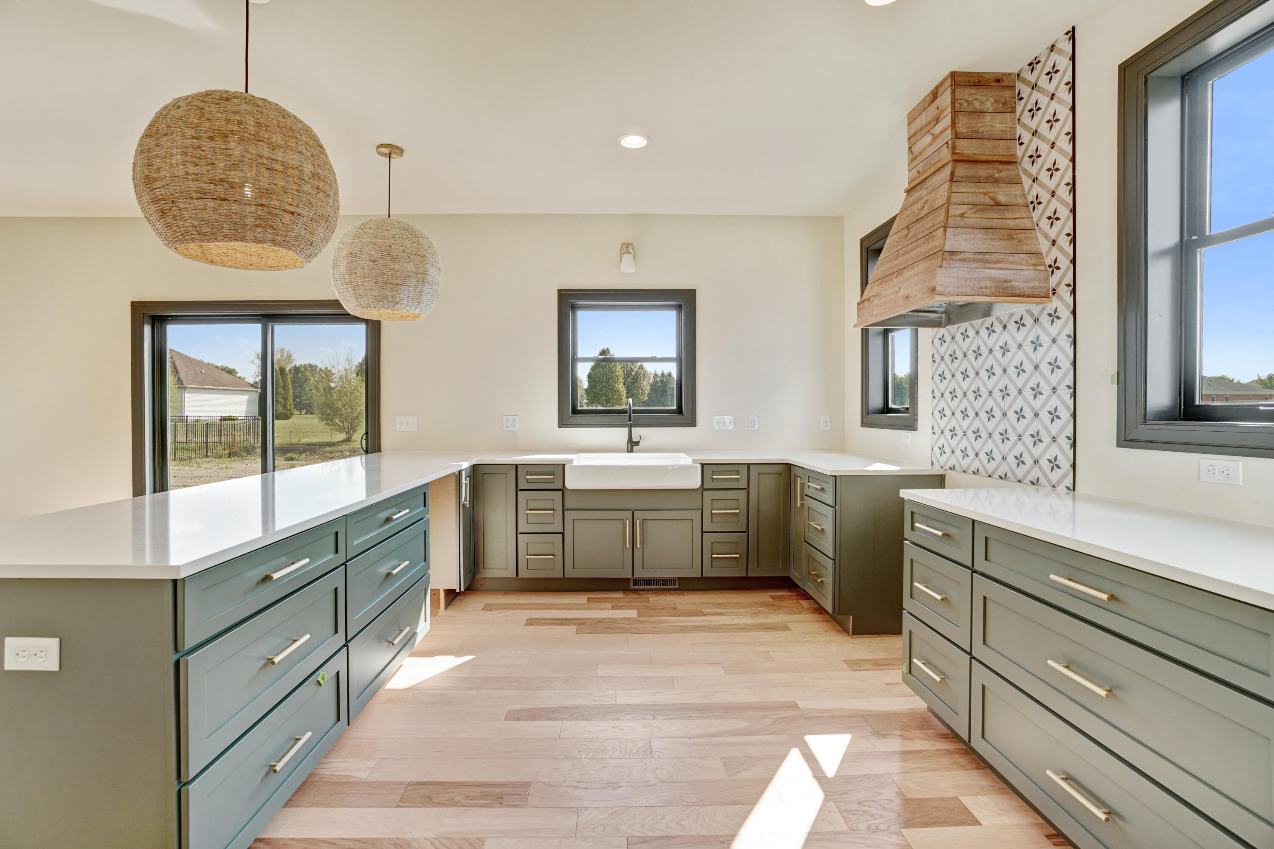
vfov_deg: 77.3
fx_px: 531
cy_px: 424
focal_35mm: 15
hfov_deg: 100.4
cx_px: 637
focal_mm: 10
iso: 100
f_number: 5.6
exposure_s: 1/80
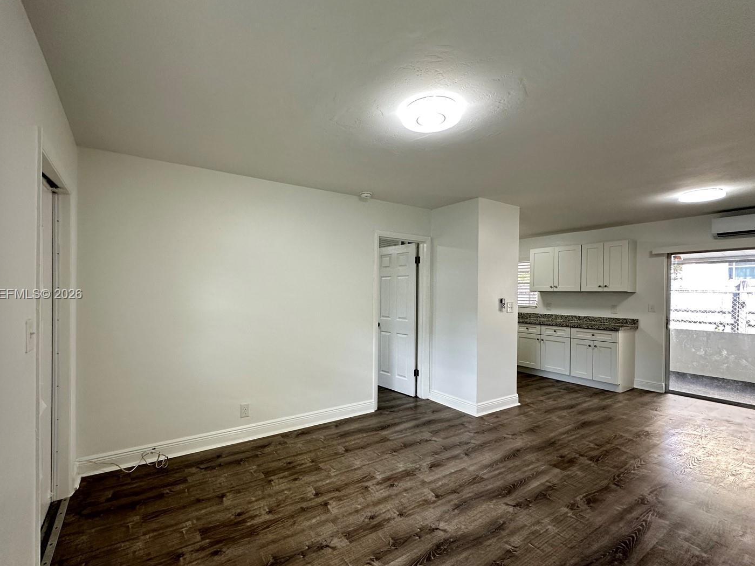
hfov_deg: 94.3
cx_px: 346
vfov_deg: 78.1
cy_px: 295
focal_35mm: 16
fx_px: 349
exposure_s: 1/120
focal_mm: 2.22
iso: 200
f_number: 2.2
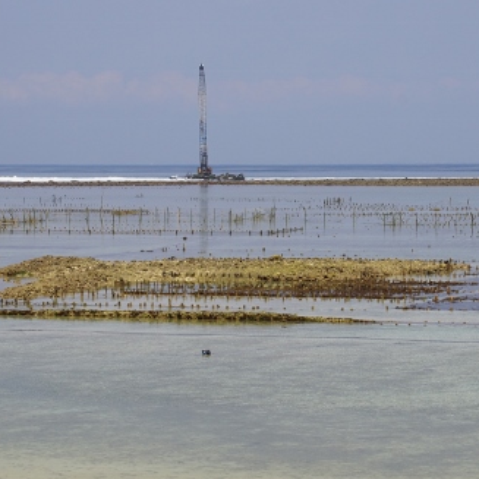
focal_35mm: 145
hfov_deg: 12.1
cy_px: 239
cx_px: 300
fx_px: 2264
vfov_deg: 12.1
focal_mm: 75
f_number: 10
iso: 100
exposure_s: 1/200
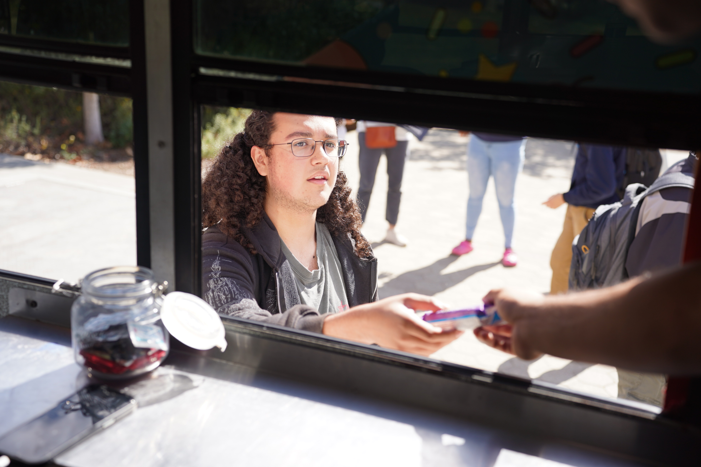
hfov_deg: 46.4
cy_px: 234
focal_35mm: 42
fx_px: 818
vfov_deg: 31.9
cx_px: 350
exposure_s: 1/500
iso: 100
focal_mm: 42
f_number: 2.8
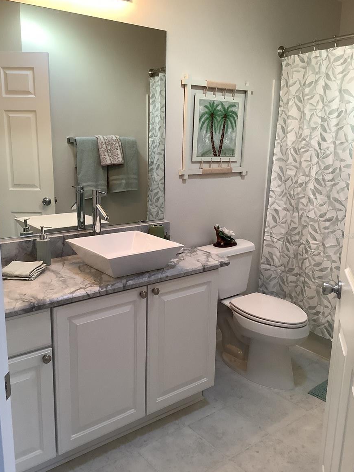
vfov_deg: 56.8
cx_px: 173
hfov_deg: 44.2
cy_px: 236
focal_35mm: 32
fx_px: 436
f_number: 2.4
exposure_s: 1/60
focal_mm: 3.3
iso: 125
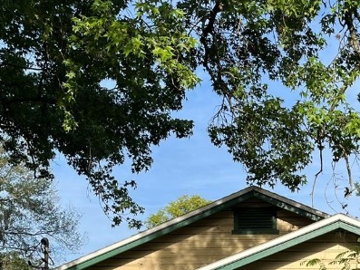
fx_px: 697
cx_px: 294
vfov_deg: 21.1
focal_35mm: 67
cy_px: 277
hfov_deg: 28.3
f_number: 1.6
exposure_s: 1/2137
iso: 50
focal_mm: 5.1
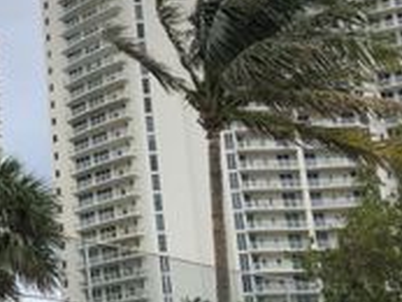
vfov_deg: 18.2
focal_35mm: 81
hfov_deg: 22.3
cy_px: 182
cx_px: -74
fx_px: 941
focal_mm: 3.99
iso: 20
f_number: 1.8
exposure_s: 1/1429
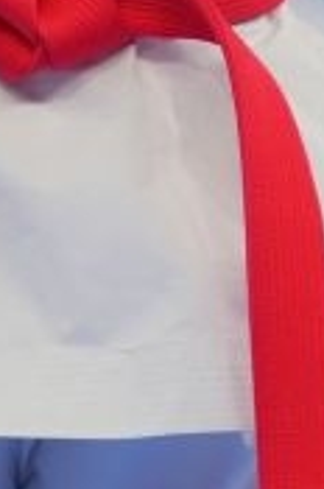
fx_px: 20668
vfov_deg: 1.4
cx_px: 131
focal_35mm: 1525
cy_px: 159
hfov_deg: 0.9
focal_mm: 148
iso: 250
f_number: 2.8
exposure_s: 1/500
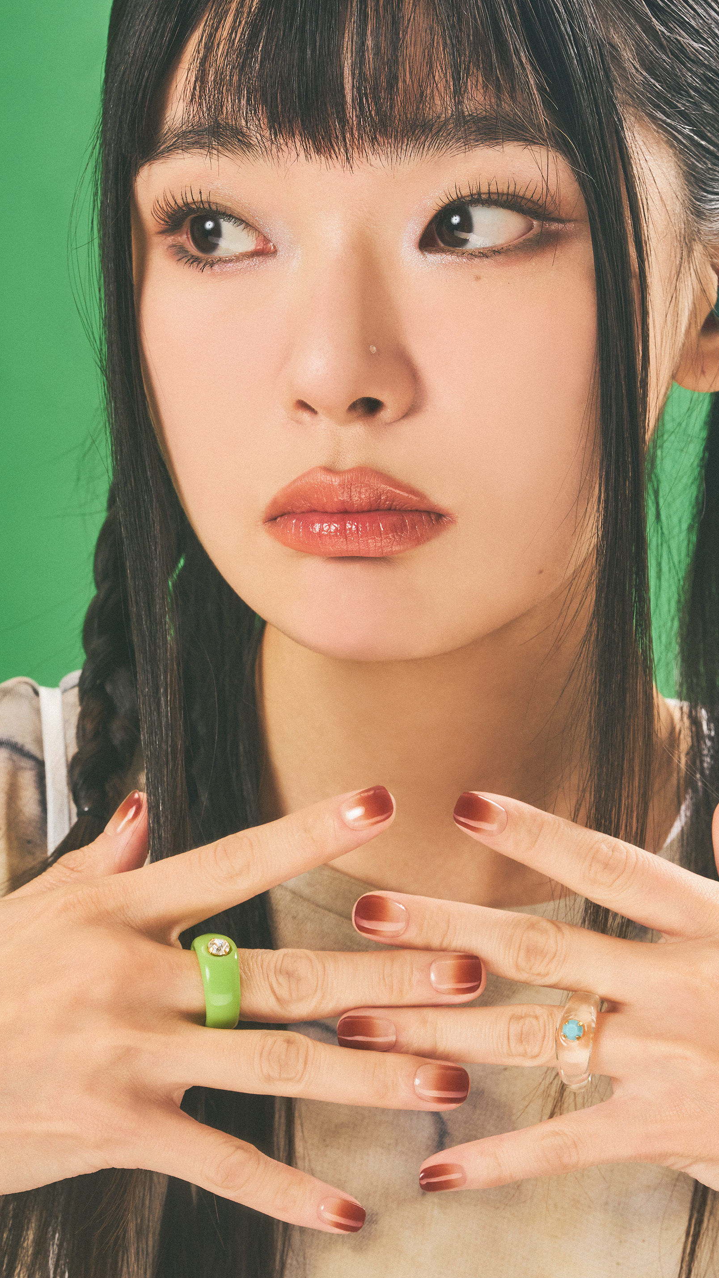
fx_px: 3219
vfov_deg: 22.5
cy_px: 640
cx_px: 415
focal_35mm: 95
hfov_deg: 12.7
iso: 640
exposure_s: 1/125
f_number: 14
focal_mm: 90
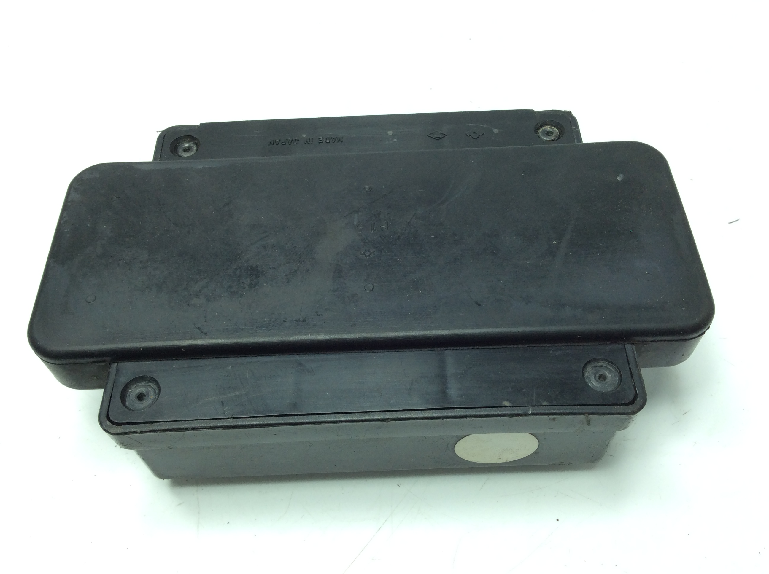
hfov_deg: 56.9
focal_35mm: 32
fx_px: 710
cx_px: 384
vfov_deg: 44.1
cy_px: 287
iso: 32
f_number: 2.4
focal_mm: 3.3
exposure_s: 1/203
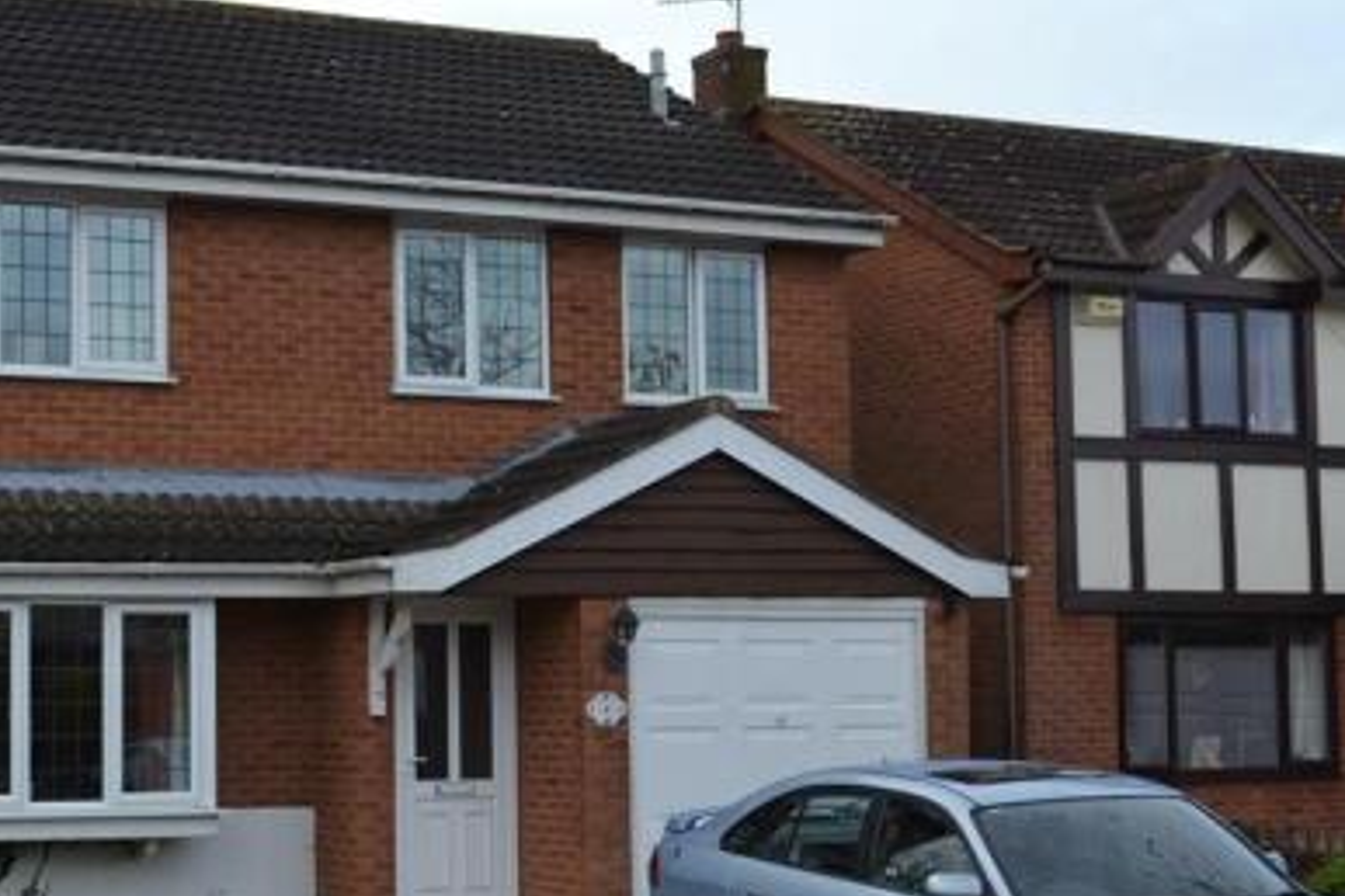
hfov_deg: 29.7
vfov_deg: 20.6
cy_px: 561
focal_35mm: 66
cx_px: 245
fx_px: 2466
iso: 110
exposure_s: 1/125
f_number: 5.6
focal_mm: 26
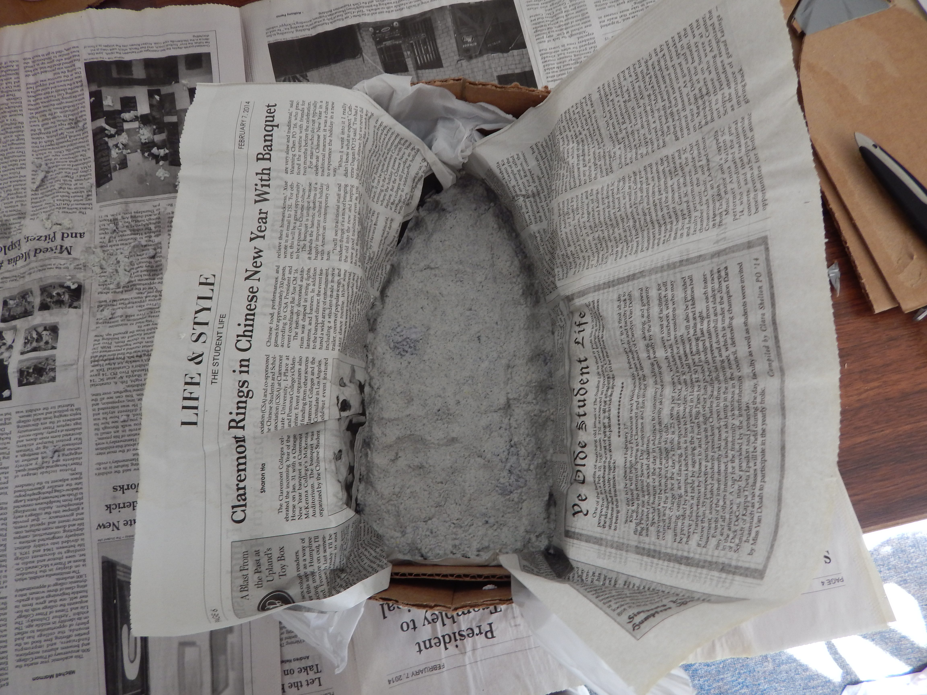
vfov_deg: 58.9
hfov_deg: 73.9
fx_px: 616
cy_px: 348
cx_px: 464
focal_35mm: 23
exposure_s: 1/30
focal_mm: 4
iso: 140
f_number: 3
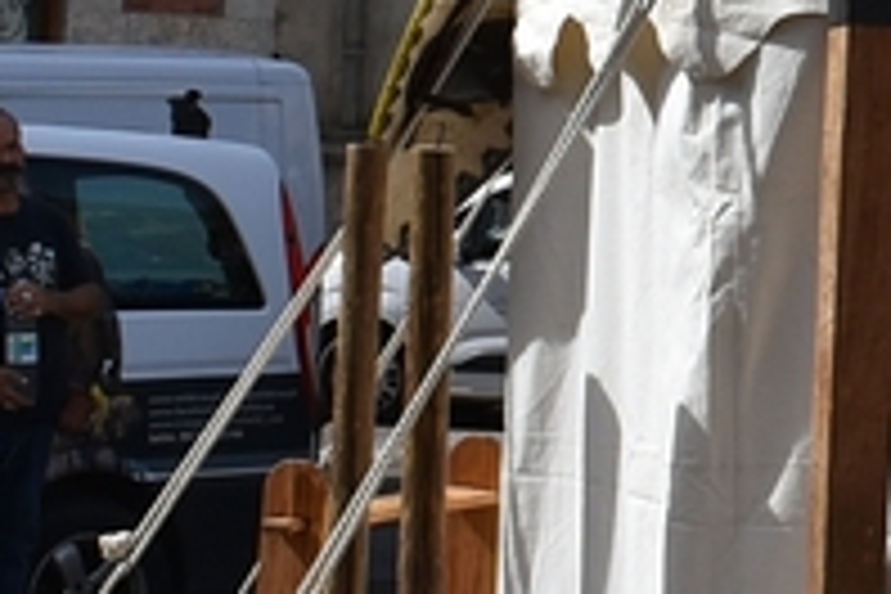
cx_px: 1462
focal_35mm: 200
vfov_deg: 6.8
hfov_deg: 9.9
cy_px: -225
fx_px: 4950
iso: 200
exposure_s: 1/320
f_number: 9
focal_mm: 22
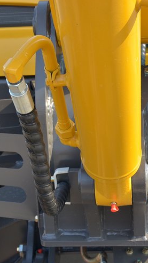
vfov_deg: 30.6
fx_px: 481
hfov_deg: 17.5
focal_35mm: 69
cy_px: 140
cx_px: 99
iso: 320
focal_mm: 27
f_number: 8
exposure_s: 1/250
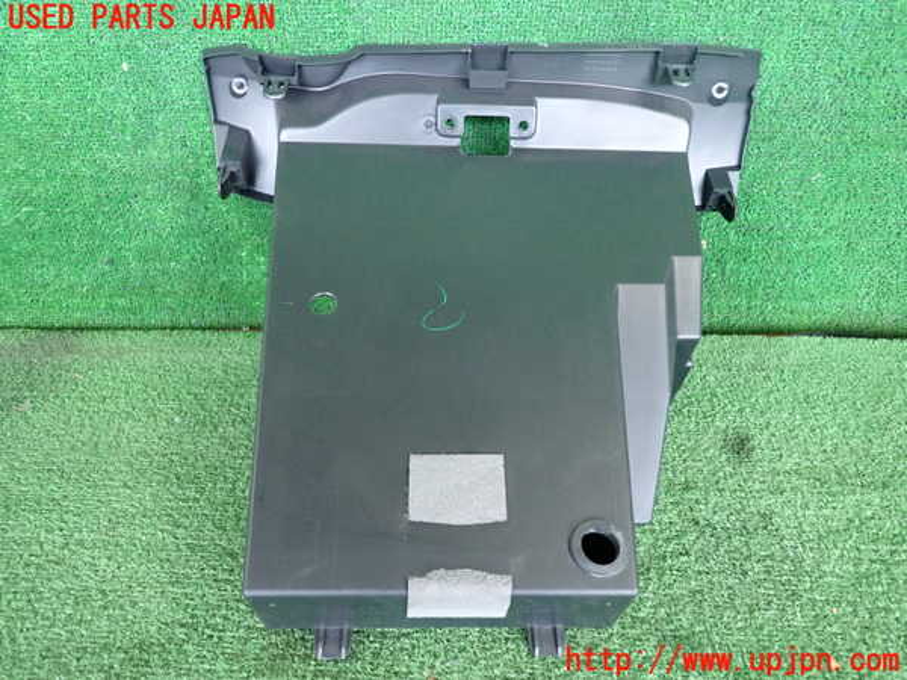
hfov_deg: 69.4
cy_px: 340
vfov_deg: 54.9
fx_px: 655
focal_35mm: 25
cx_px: 454
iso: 800
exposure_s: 1/125
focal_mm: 4.5
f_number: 2
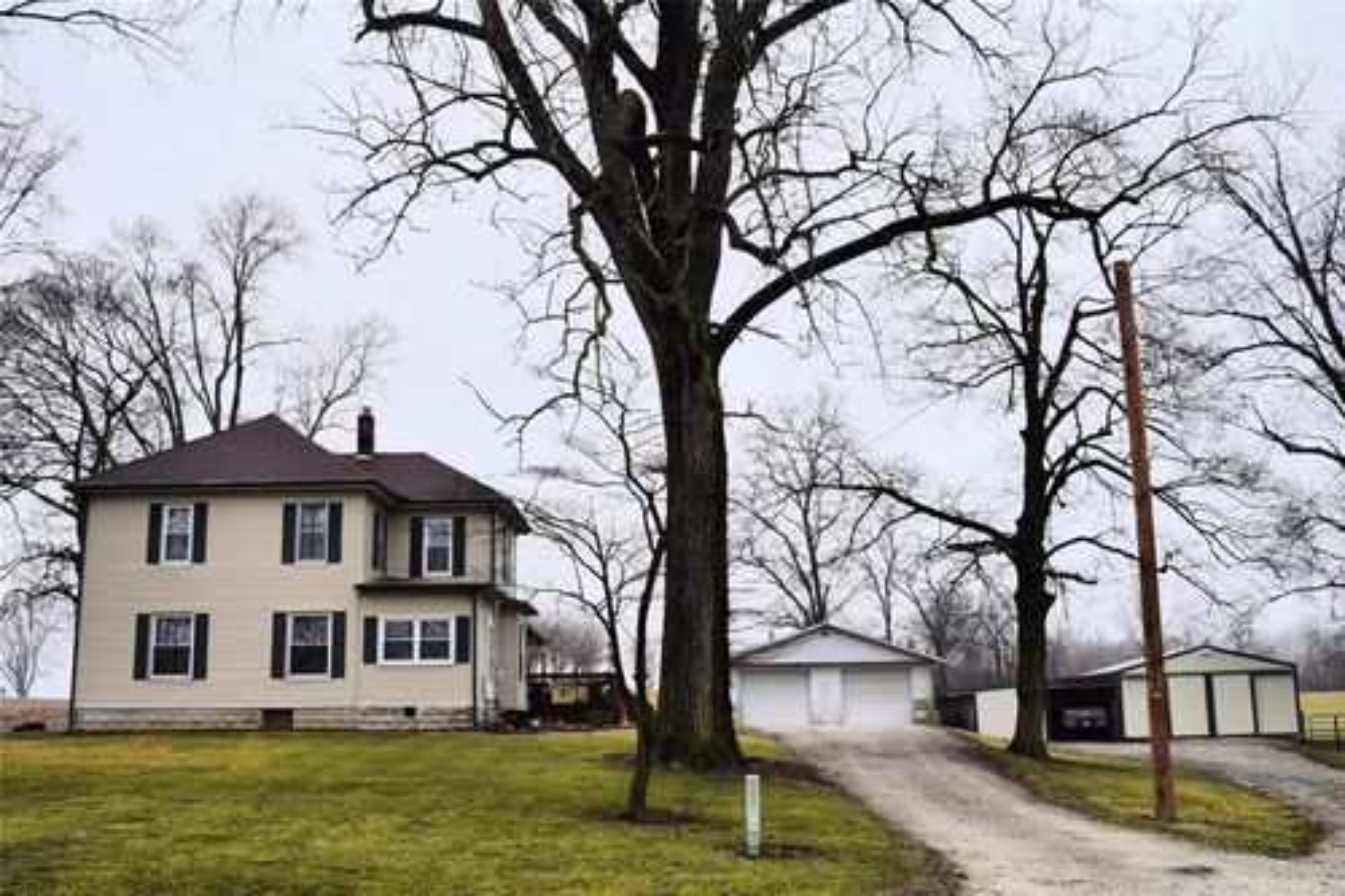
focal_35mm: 36
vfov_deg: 36.8
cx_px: 672
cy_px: 448
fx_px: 1344
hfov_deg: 53.1
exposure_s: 1/200
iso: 100
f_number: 7.1
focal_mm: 24
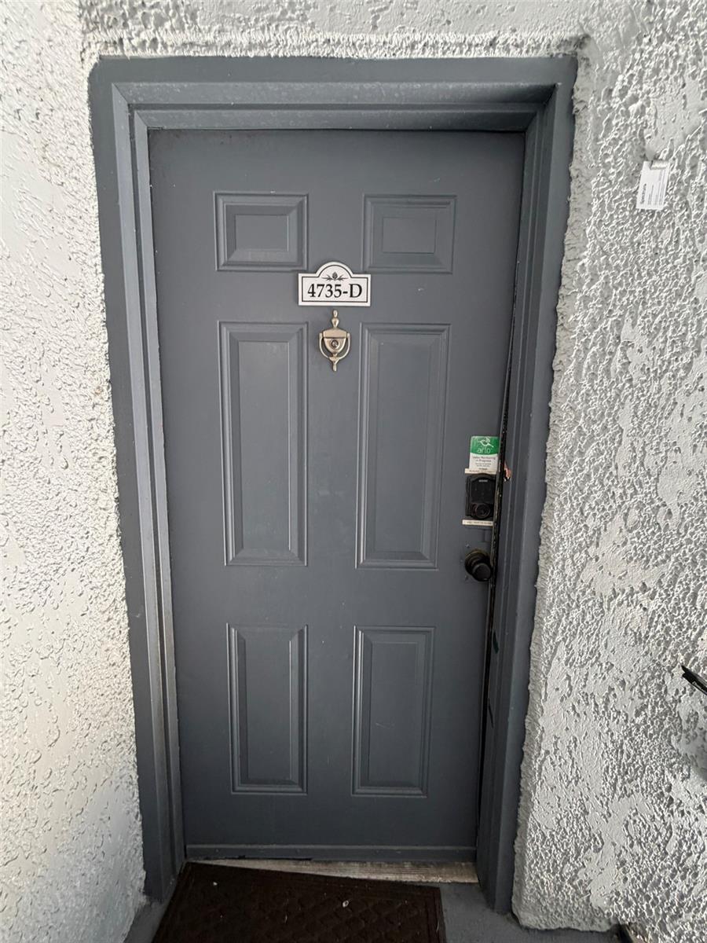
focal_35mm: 14
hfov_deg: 85.7
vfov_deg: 102.1
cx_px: 354
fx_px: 381
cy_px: 472
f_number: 2.2
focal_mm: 2.22
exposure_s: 1/60
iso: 200
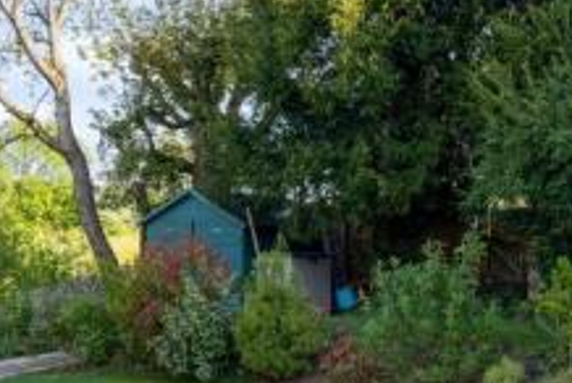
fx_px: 764
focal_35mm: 48
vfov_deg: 28.0
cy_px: 256
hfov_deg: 41.1
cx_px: 293
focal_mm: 16
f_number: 8
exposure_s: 1/250
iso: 320
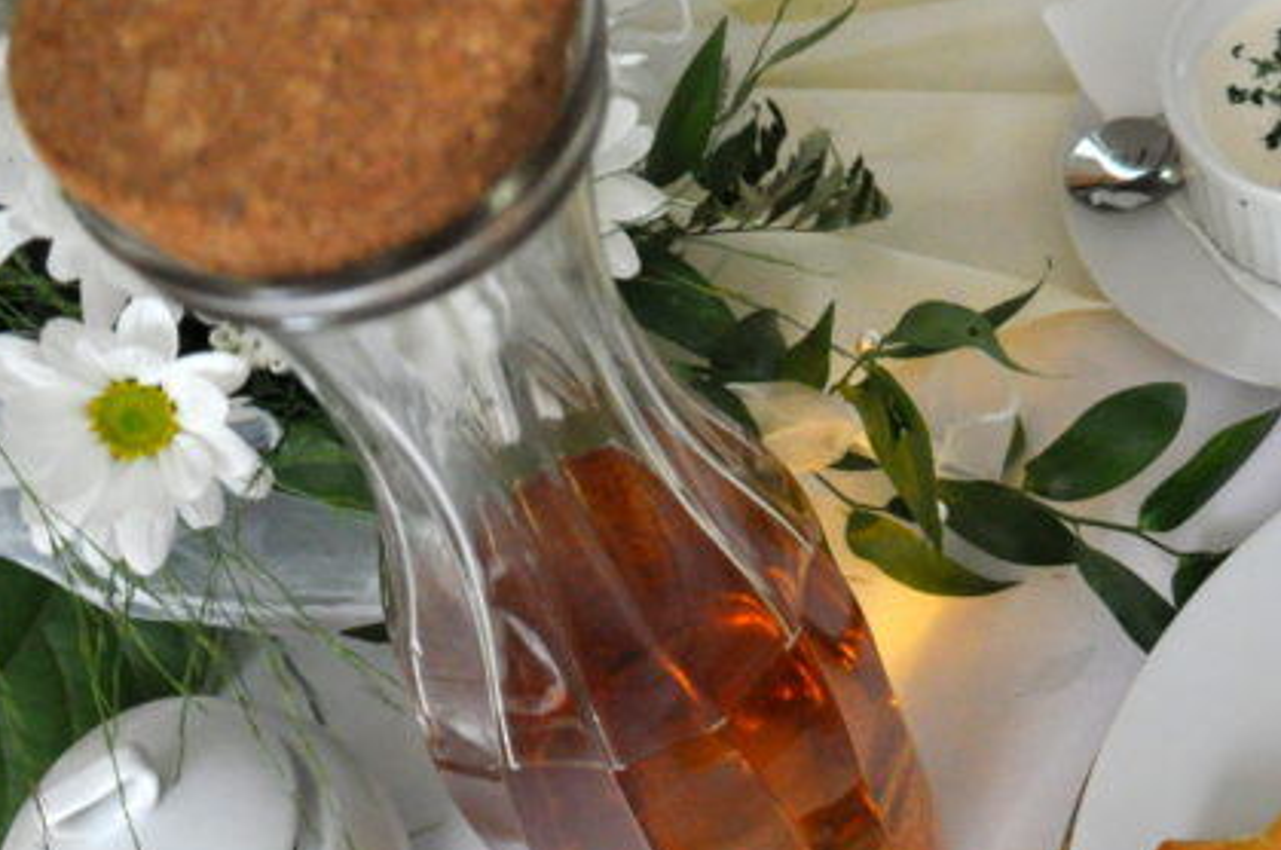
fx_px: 2345
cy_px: 737
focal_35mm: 66
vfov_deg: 20.2
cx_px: 1186
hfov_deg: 29.1
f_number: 3.5
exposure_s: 1/200
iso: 1600
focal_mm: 18
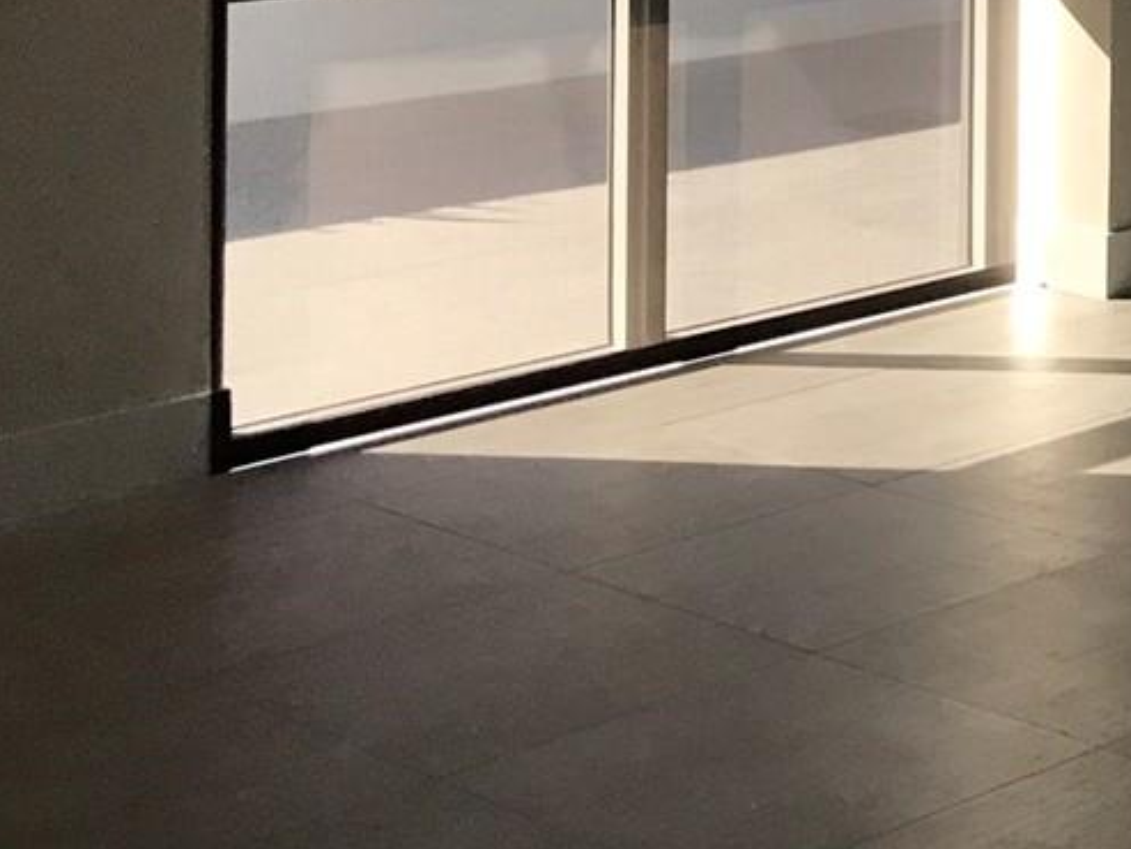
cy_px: -403
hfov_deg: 19.5
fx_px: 2973
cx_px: 1561
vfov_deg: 15.1
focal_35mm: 91
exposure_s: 1/30
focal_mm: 3.99
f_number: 1.8
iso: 32
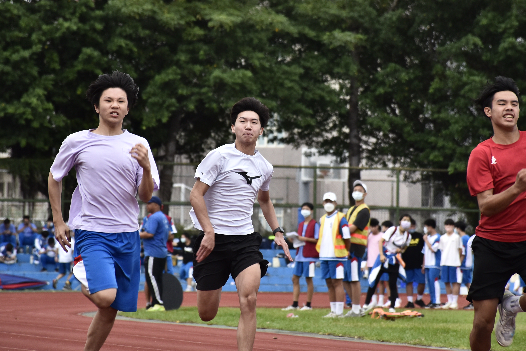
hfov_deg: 7.3
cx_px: 267
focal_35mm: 282
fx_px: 4121
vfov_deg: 4.9
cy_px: 129
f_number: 5.6
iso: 320
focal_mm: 140
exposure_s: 1/500
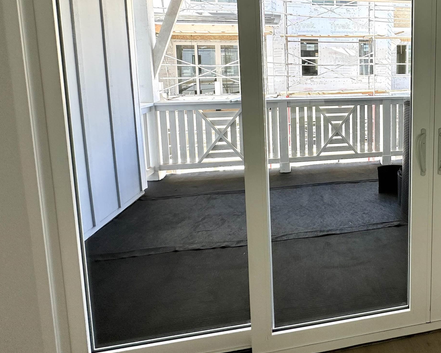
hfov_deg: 65.1
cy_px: 96
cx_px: 362
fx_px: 300
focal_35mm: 23
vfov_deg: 58.2
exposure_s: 1/174
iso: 40
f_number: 2.2
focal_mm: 2.22
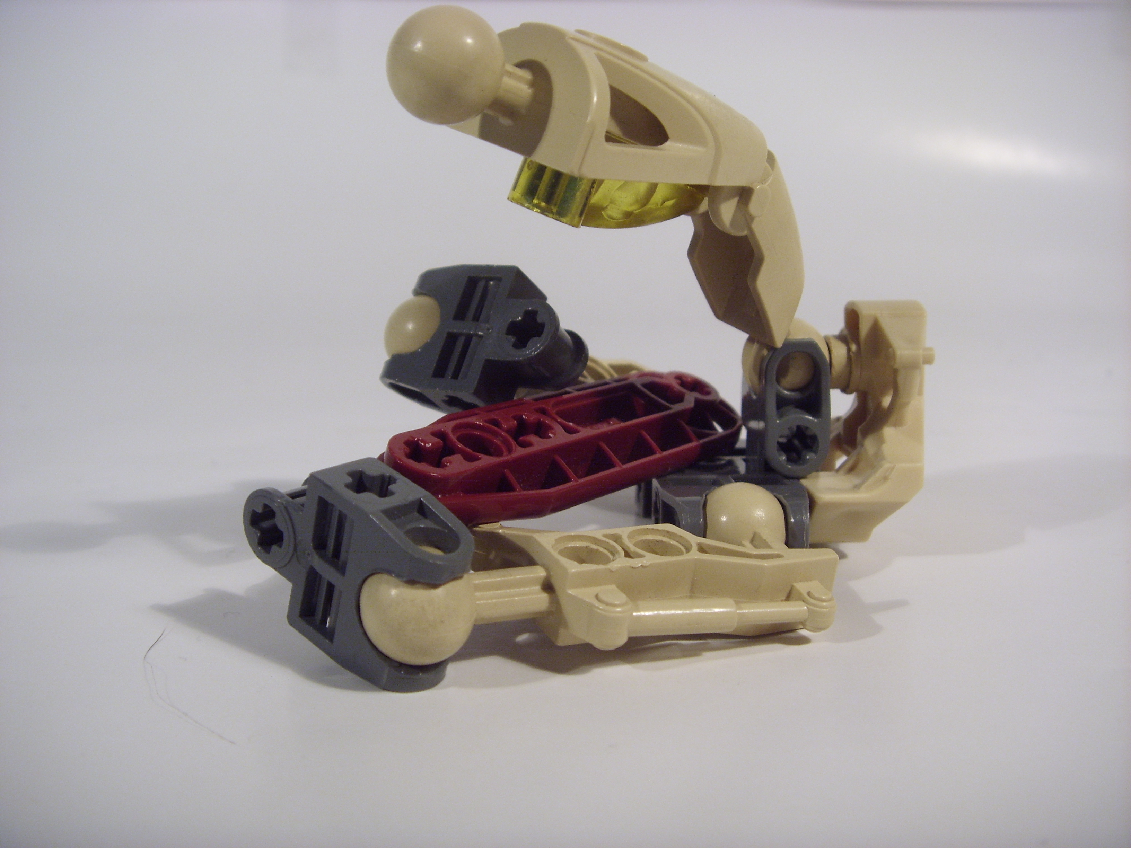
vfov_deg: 45.4
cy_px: 424
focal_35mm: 31
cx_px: 566
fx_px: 1013
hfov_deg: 58.4
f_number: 3.5
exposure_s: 1/30
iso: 100
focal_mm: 6.3
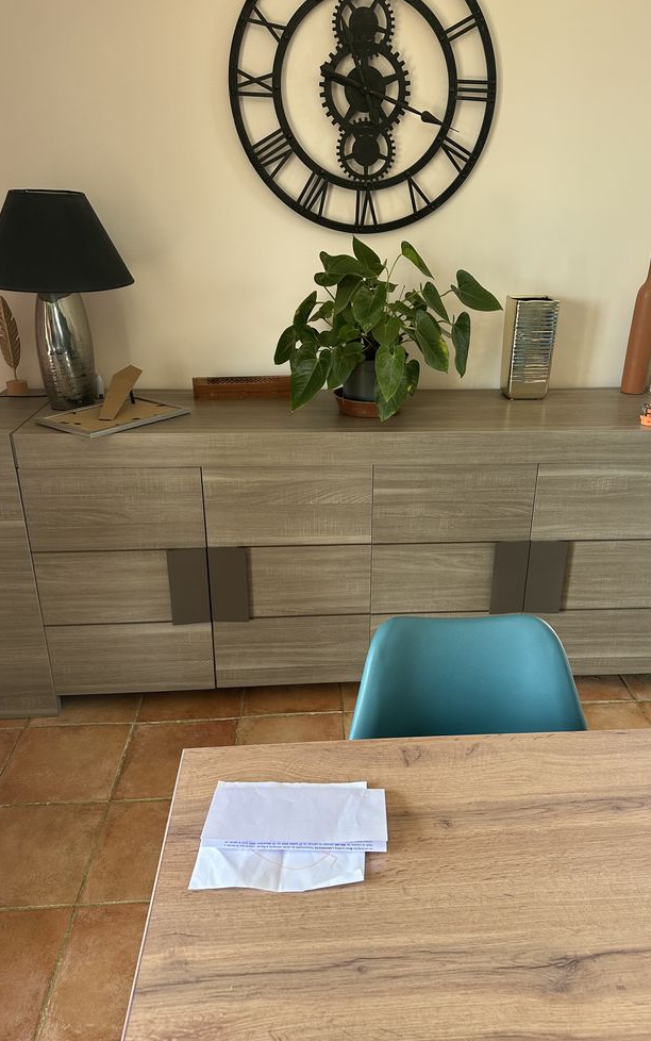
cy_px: 516
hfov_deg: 47.5
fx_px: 737
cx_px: 370
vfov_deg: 70.4
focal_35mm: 26
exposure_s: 1/121
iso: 125
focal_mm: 6.86
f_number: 1.78
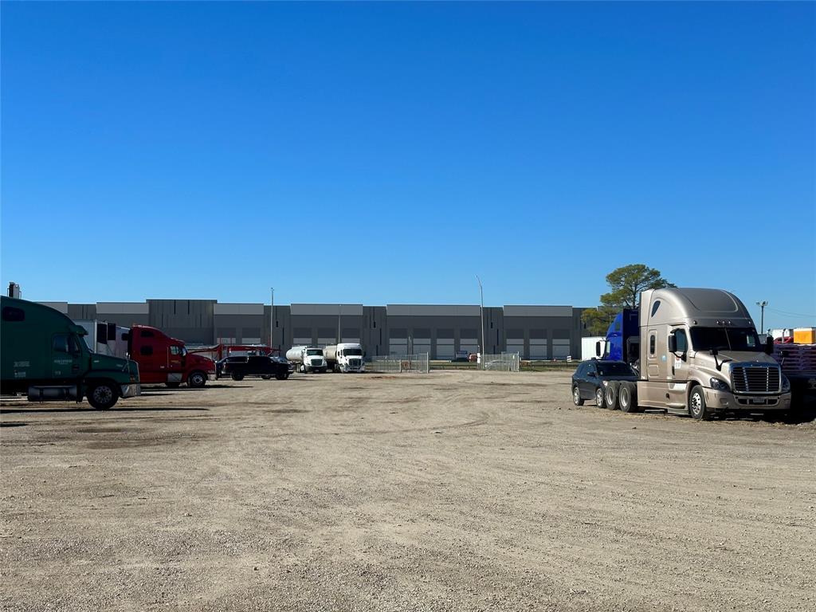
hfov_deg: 39.7
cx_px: 408
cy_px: 306
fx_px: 1131
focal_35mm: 48
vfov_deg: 30.3
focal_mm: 6.86
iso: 64
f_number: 1.78
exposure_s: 1/6211
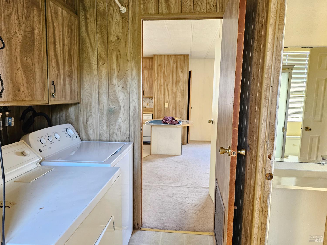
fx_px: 217
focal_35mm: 23
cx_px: 164
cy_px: 122
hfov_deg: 73.9
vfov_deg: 58.9
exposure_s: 1/120
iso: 1000
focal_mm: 6.3
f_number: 1.7
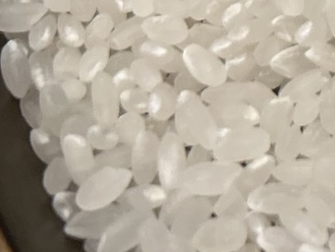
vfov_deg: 9.5
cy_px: -351
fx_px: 1356
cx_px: 782
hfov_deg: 11.7
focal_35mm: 140
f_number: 1.5
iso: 125
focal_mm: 5.7
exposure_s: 1/53
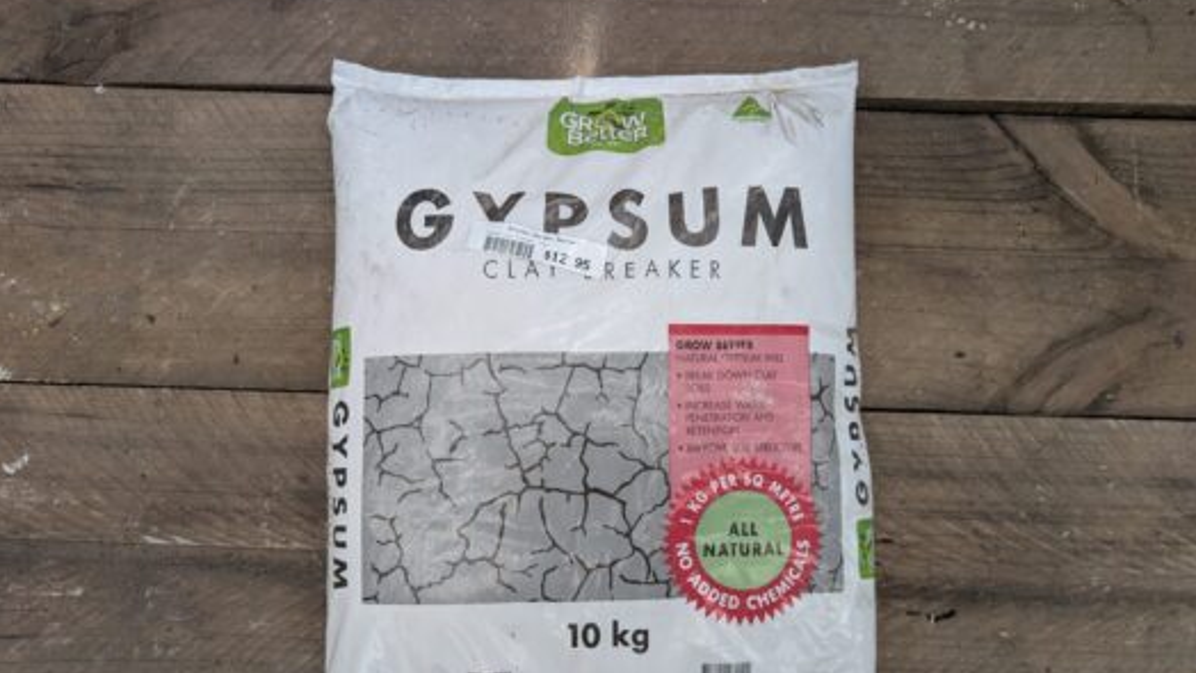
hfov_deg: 64.3
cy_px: 445
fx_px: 952
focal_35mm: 30
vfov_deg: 38.6
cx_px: 605
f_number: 1.68
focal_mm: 6.9
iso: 19
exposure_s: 1/54.1
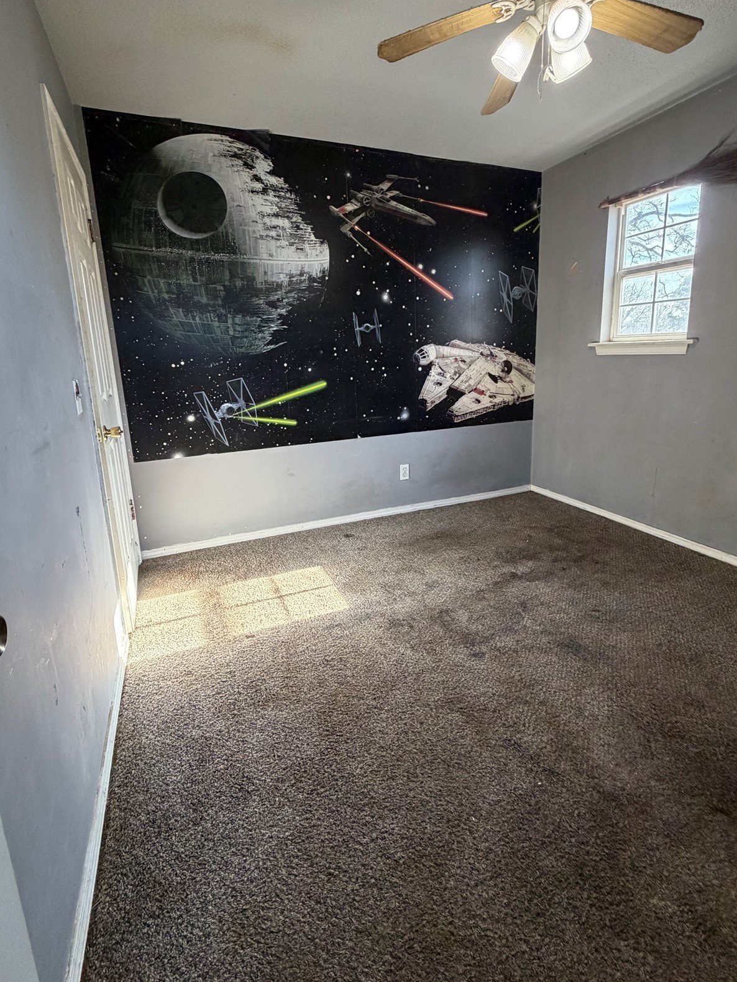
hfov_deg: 74.7
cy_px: 453
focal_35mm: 17
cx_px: 378
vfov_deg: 90.9
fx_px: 483
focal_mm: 2.22
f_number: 2.2
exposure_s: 1/120
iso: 320
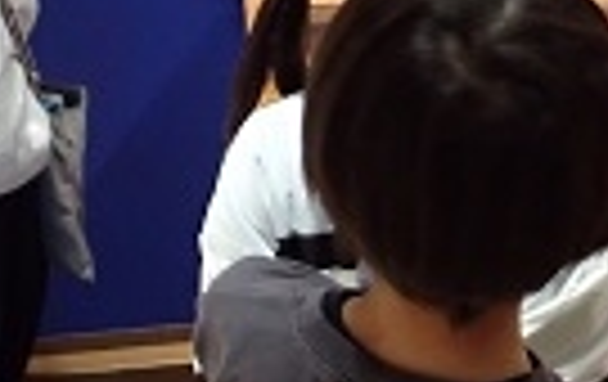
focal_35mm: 135
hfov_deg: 14.6
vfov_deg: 9.7
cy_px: 303
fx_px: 2242
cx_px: 838
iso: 800
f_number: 2.8
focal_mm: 7.31
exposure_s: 1/25
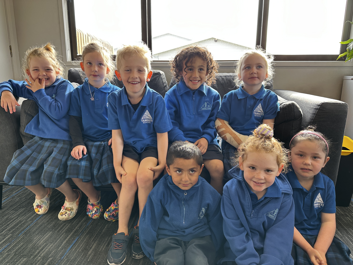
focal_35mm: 24
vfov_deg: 56.8
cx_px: 176
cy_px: 132
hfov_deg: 71.6
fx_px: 245
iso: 80
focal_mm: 6.86
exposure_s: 1/100
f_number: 1.78
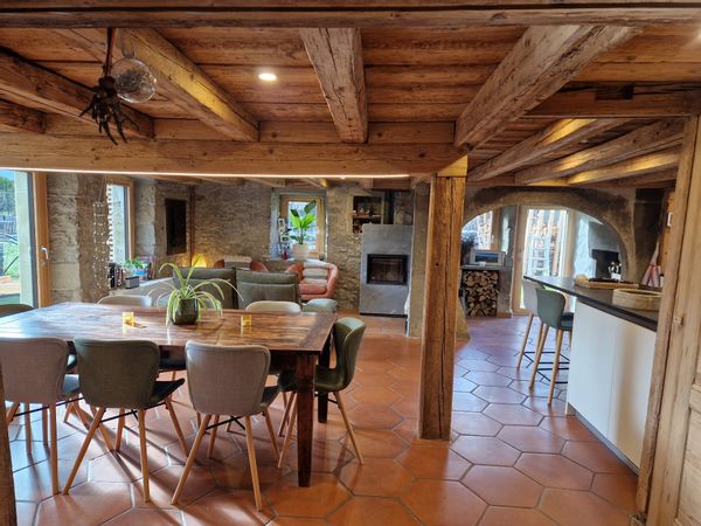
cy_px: 263
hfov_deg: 73.9
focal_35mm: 23
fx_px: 466
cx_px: 350
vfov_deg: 58.9
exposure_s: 1/100
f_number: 1.8
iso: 125
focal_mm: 5.4
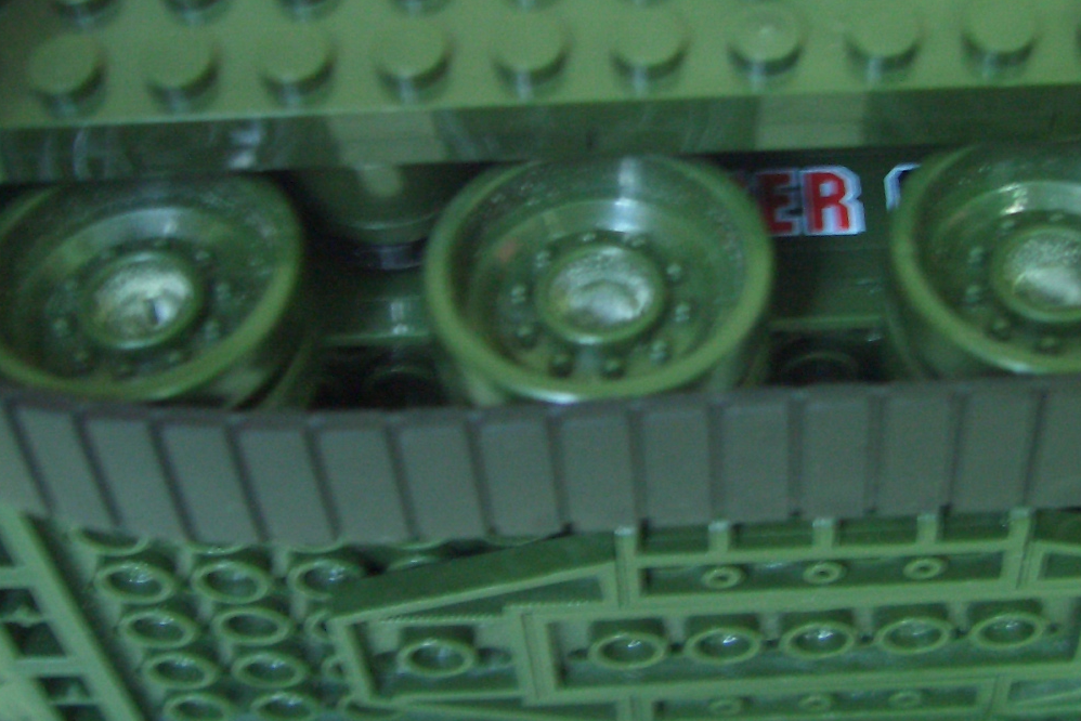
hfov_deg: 30.7
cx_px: 731
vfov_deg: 20.8
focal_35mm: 65
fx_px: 1952
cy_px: 213
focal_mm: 8
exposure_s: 1/8
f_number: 2.8
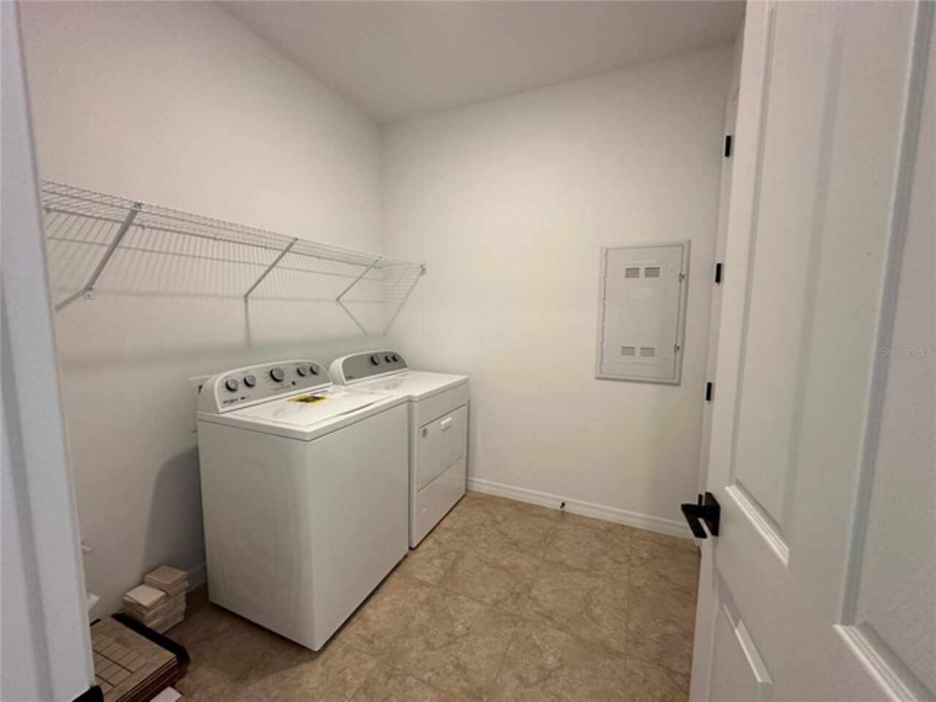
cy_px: 351
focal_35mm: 14
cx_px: 468
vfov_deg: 85.7
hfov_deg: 102.1
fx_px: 379
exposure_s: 1/120
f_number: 2.2
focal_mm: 2.22
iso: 200
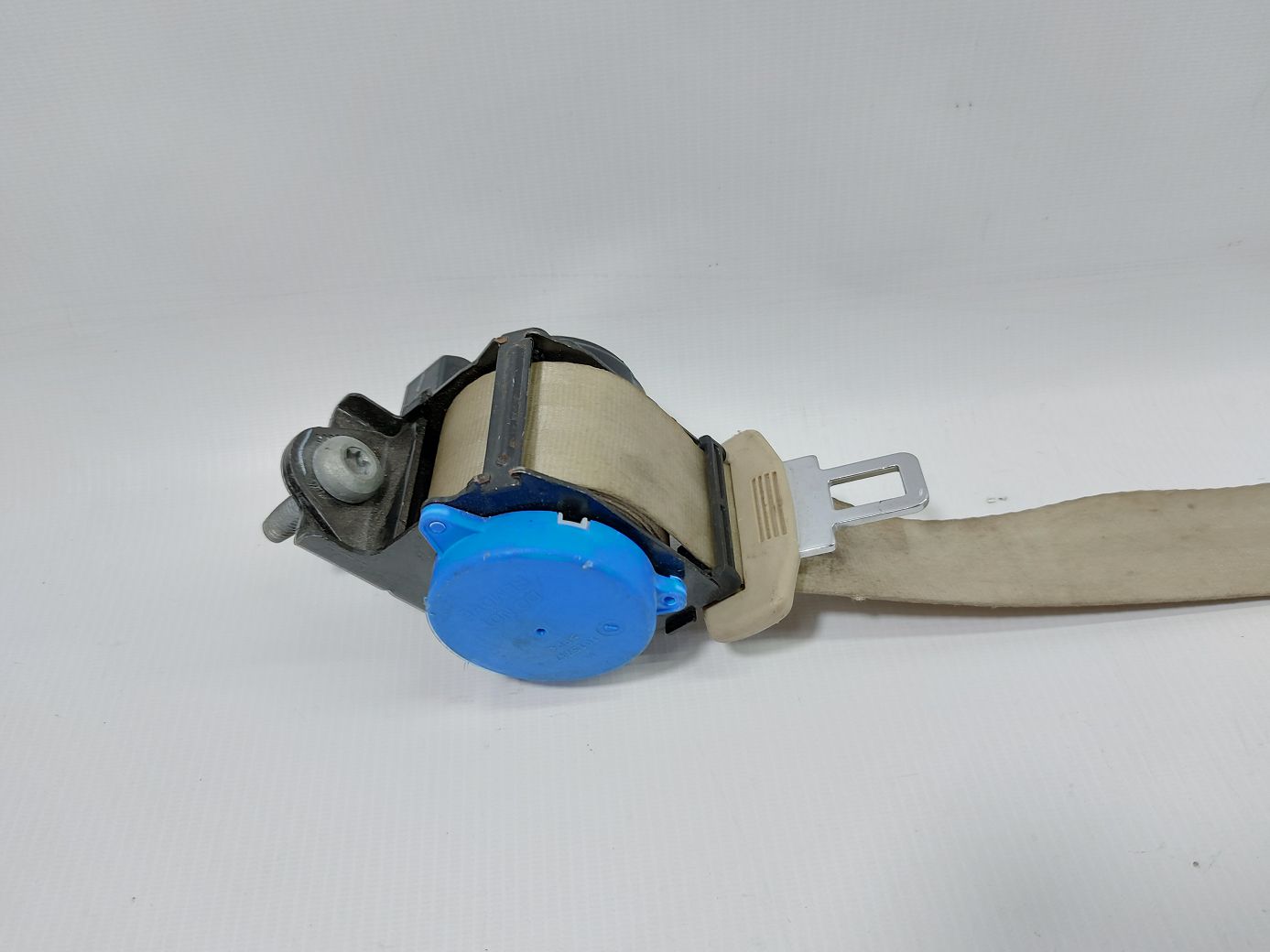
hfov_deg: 71.6
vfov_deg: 56.8
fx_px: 880
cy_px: 476
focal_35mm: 24
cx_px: 635
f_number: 1.8
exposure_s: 1/50
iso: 80
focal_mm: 5.23
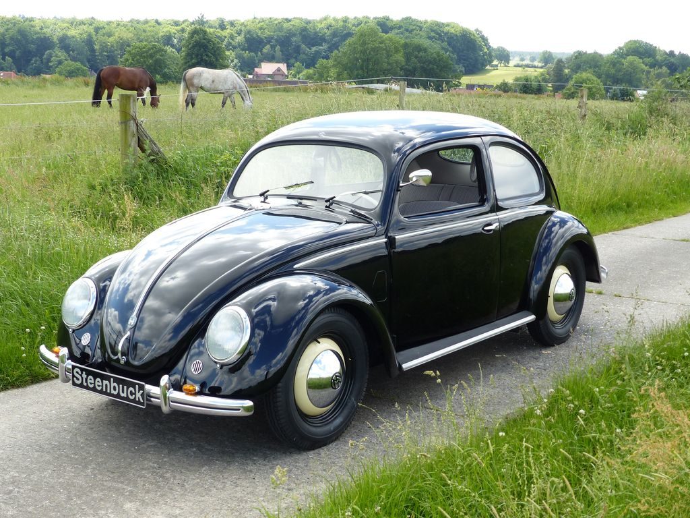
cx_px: 345
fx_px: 997
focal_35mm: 50
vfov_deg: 29.1
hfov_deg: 38.2
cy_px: 259
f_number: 4
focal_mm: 9.1
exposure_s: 1/200
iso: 100
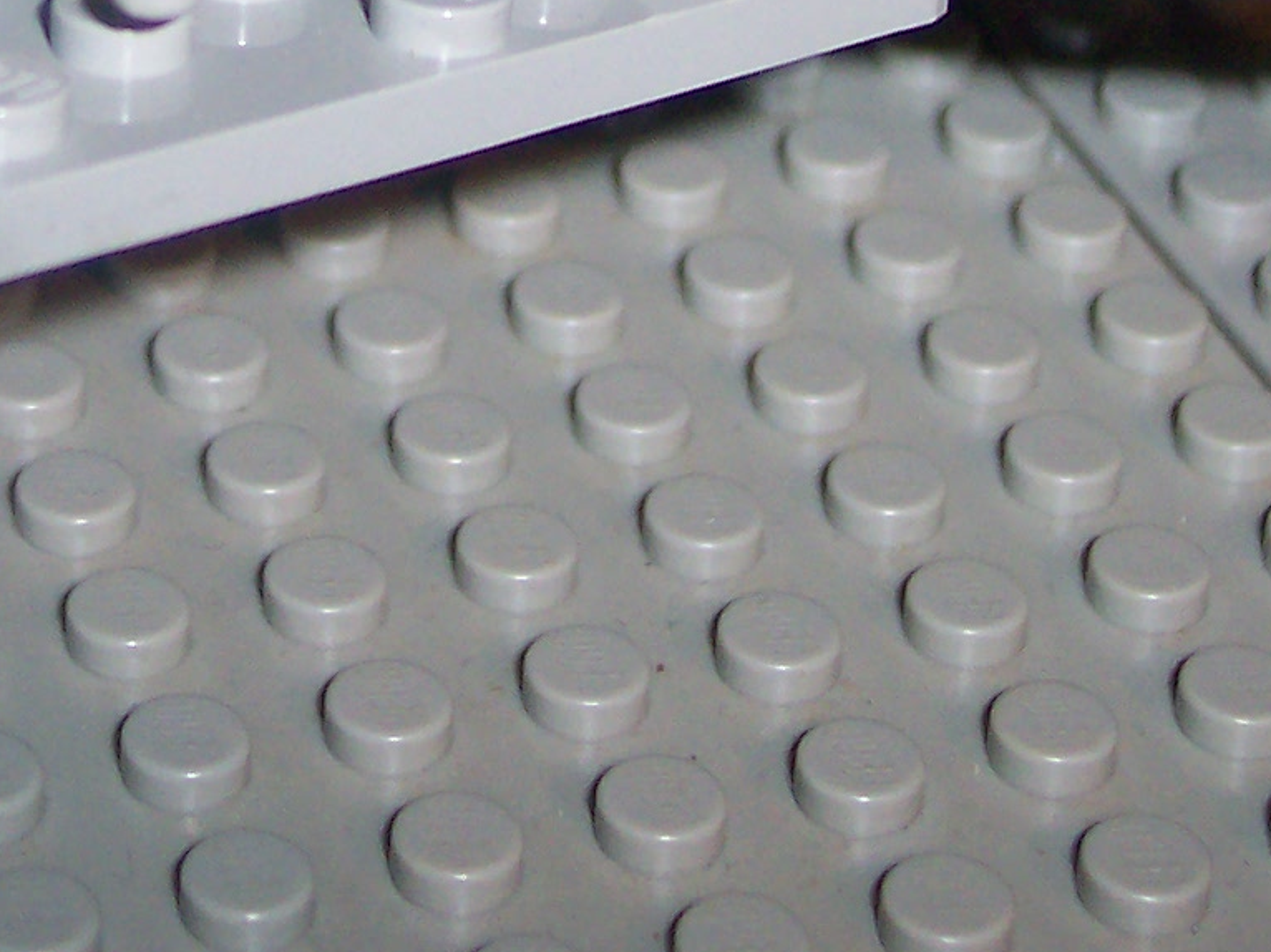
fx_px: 4698
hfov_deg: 15.3
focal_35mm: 128
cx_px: 342
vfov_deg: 11.0
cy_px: -579
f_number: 2.8
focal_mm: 8
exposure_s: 1/30
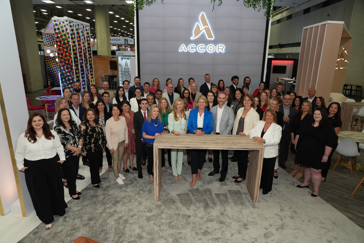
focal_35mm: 24
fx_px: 243
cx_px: 182
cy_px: 122
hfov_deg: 73.7
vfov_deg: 53.1
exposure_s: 1/160
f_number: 9
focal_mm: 24
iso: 4000
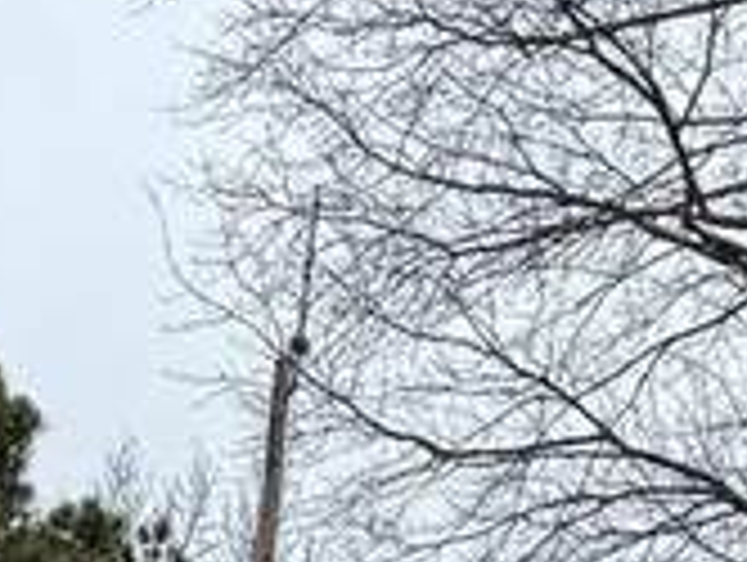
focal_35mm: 185
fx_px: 3998
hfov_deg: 10.7
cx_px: 436
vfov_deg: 6.9
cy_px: 1875
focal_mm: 6.76
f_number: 1.78
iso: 80
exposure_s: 1/1721
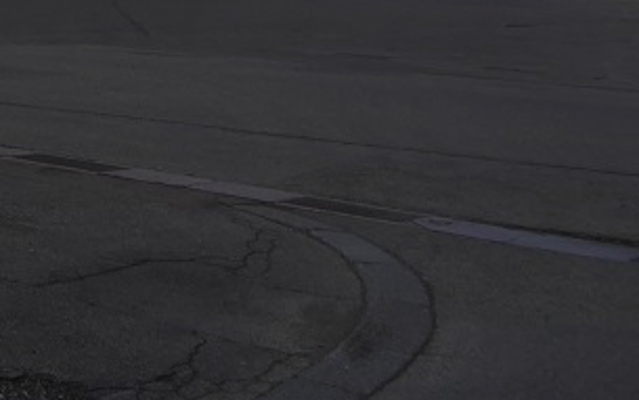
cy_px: -261
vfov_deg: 11.8
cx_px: -60
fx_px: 1812
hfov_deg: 19.2
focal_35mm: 104
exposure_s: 1/80
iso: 160
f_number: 3.7
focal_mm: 16
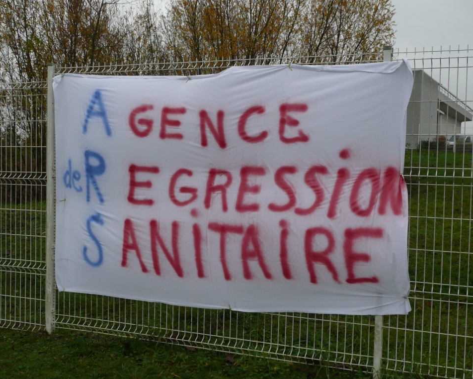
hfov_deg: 43.8
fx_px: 588
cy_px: 190
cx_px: 253
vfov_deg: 35.7
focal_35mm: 42
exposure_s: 1/200
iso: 100
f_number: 3.9
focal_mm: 6.5
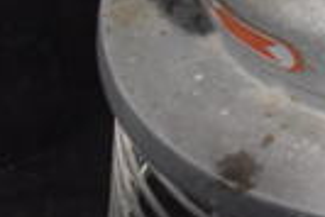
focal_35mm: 124
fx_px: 1121
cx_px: 684
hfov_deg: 13.6
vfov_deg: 10.5
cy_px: -149
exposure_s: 1/125
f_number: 3.5
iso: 4500
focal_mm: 18
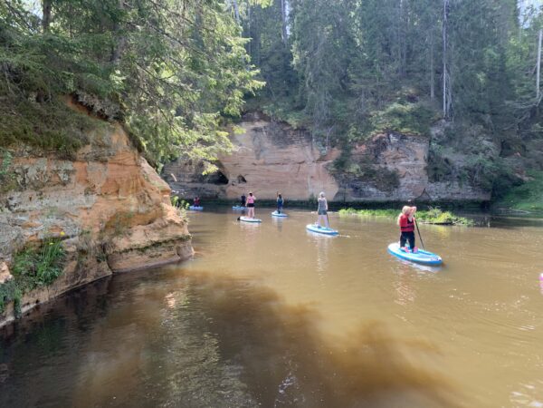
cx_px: 272
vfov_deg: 53.1
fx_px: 408
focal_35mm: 26
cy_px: 204
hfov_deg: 67.3
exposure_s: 1/156
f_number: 1.8
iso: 25
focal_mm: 4.25
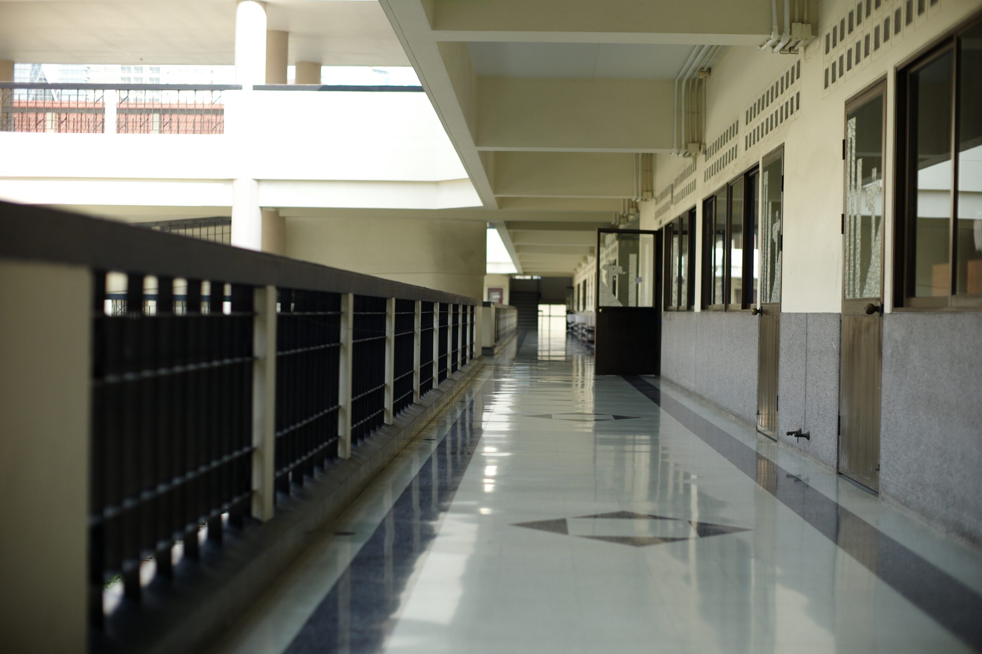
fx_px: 1363
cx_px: 491
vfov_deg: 27.0
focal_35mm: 50
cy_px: 327
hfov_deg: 39.6
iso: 400
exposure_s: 1/1500
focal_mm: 50
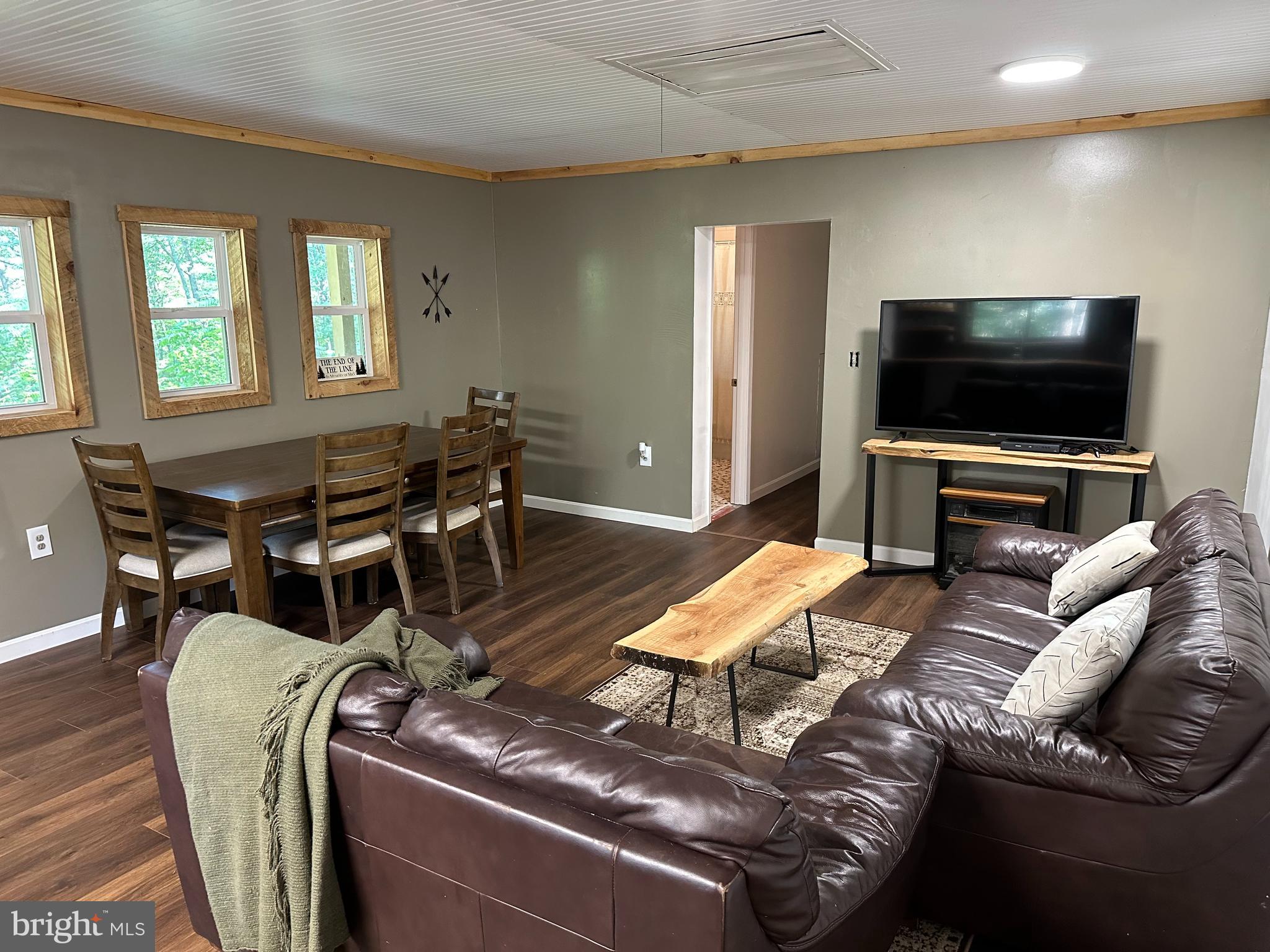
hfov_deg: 71.6
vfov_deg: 56.8
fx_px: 881
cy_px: 476
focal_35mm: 24
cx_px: 635
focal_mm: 6.86
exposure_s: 1/60
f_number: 1.78
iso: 500
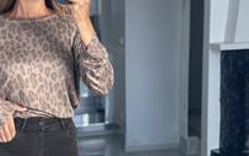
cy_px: 183
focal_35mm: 127
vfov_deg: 10.2
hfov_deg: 16.3
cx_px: 48
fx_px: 862
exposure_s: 1/121
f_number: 1.78
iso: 100
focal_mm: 6.86
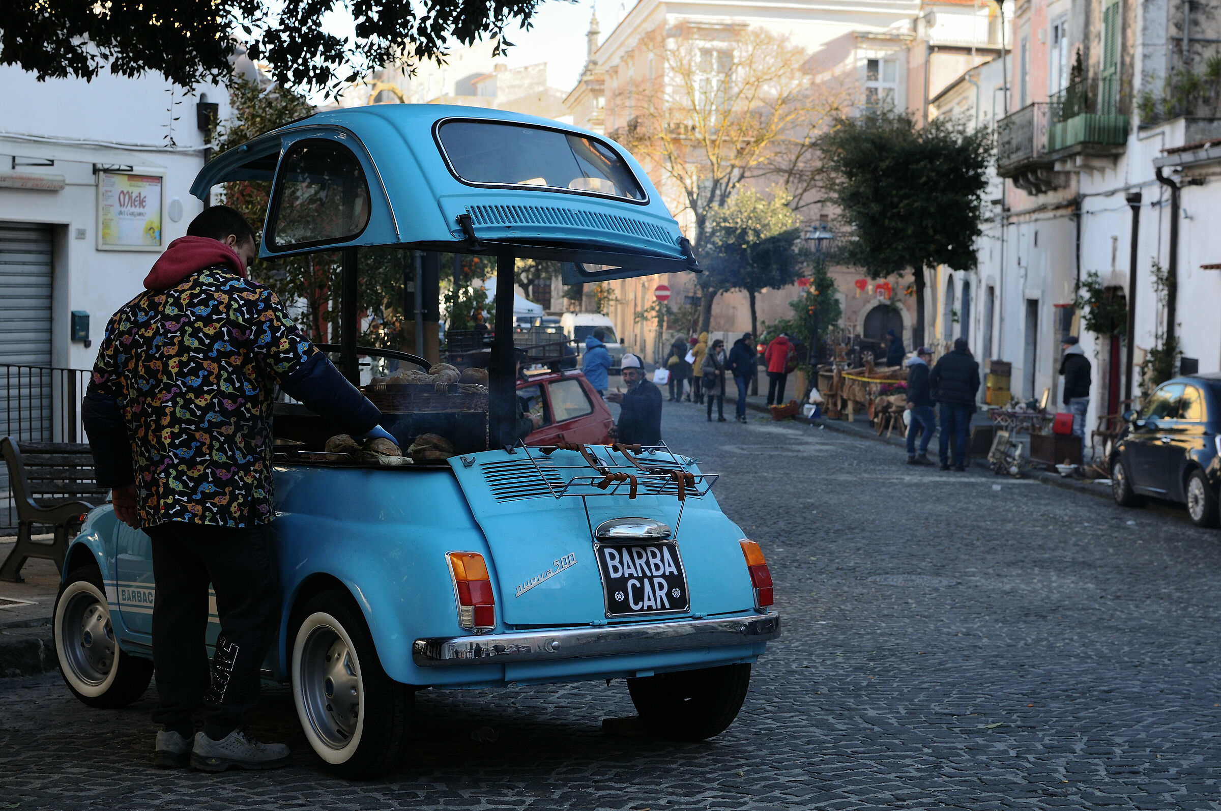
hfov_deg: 37.9
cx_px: 610
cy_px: 406
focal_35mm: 52
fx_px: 1778
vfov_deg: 25.7
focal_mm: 35
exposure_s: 1/200
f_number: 5.6
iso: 200
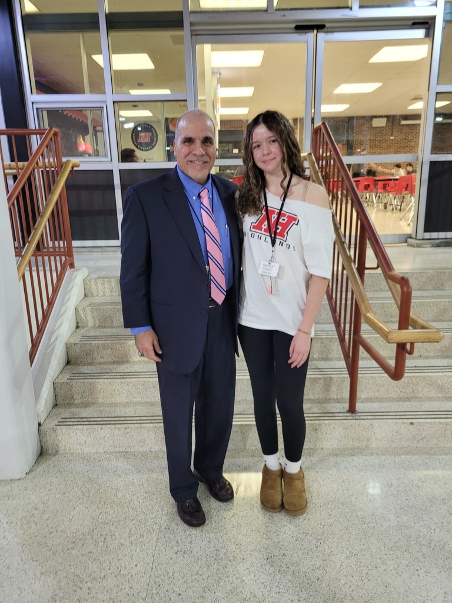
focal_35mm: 26
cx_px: 226
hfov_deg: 53.1
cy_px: 302
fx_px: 453
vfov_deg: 67.3
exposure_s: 1/40
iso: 200
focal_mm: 5.4
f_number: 1.8
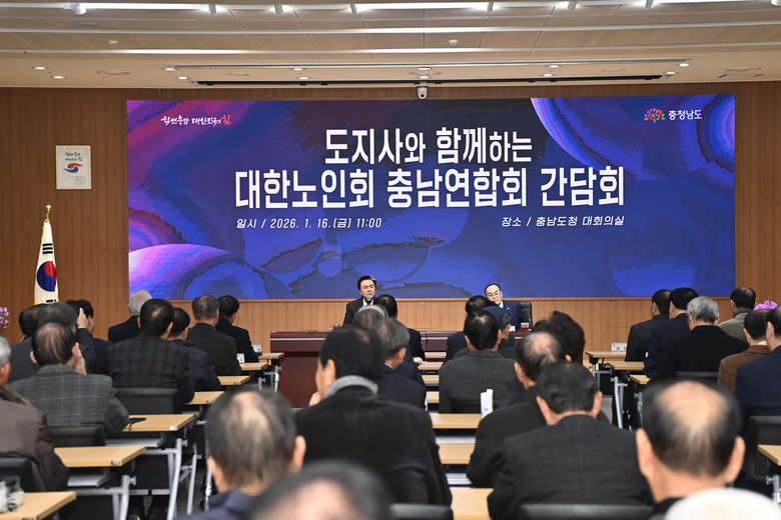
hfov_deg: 28.8
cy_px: 260
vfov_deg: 19.5
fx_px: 1518
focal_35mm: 70
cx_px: 390
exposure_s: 1/250
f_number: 5
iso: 2000
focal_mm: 70
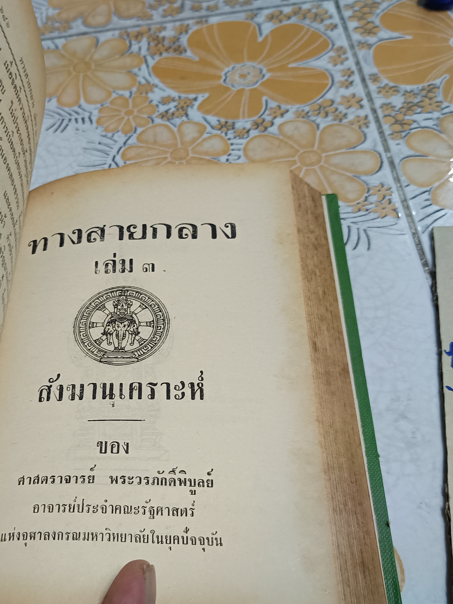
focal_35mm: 43
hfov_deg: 32.9
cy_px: 365
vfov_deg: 43.6
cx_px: 110
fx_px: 751
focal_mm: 5.31
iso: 852
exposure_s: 1/33.3
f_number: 1.7
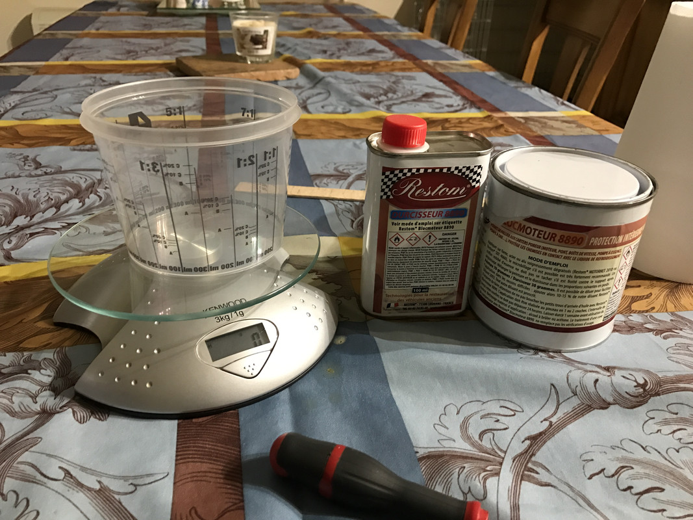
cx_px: 346
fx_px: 560
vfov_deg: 49.7
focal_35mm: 28
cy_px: 260
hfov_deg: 63.4
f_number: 1.8
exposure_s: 1/10
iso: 100
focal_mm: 3.99
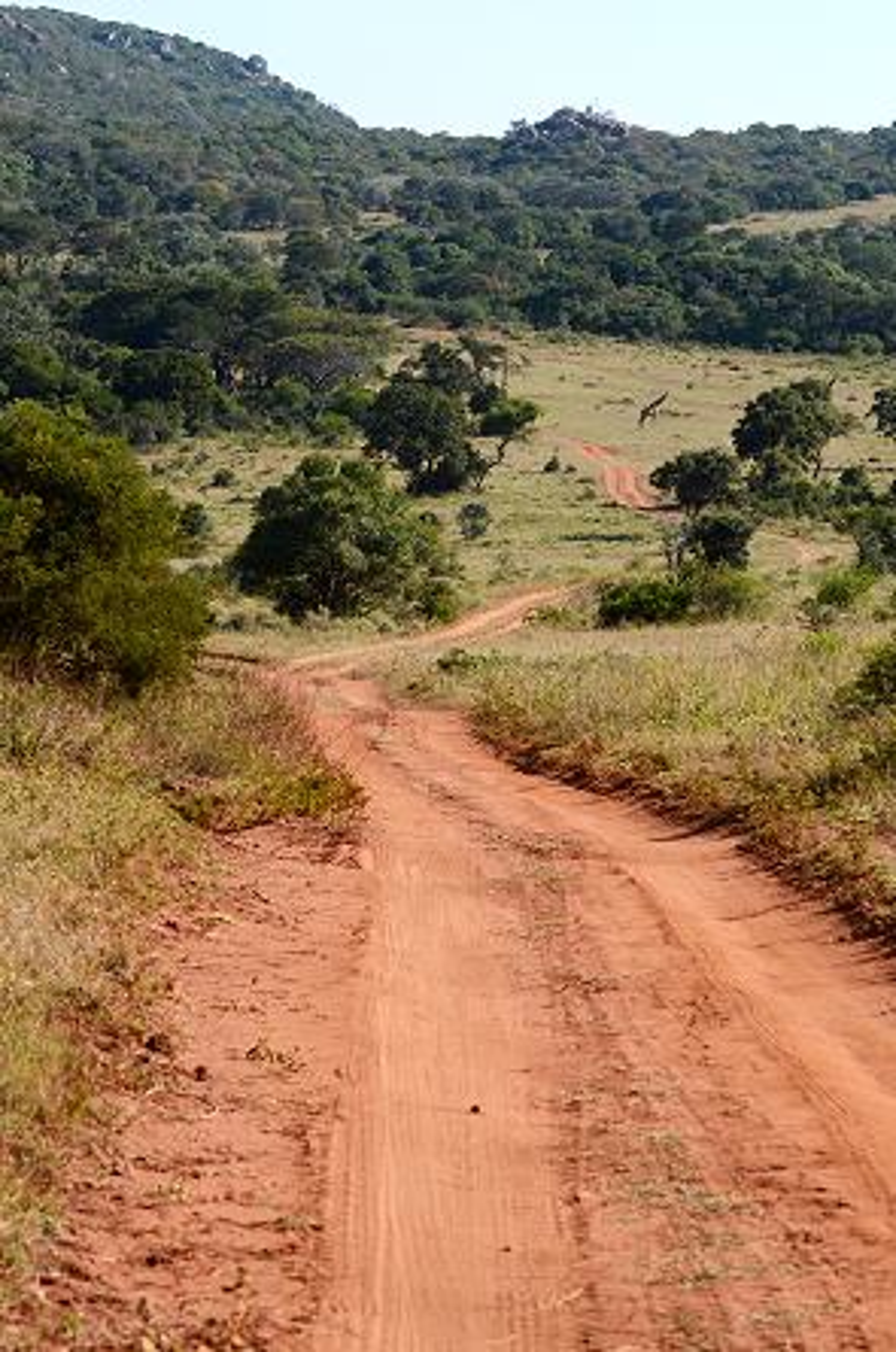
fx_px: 4385
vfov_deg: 17.5
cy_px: 676
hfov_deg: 11.7
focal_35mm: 117
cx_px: 448
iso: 200
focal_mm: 78
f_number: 7.1
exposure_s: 1/800
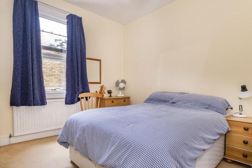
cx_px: 126
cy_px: 84
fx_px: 105
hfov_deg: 100.4
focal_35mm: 15
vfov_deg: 77.4
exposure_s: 1/25
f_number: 5.6
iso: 160
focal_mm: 10
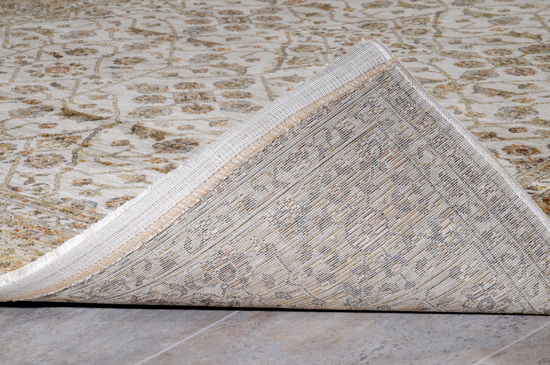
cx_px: 275
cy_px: 182
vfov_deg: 13.0
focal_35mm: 105
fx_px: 1602
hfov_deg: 19.5
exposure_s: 1/200
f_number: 25
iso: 500
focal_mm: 70
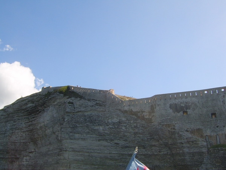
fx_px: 248
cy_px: 85
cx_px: 113
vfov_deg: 37.7
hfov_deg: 49.0
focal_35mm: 38
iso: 50
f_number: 6.4
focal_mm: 7.8
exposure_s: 1/250
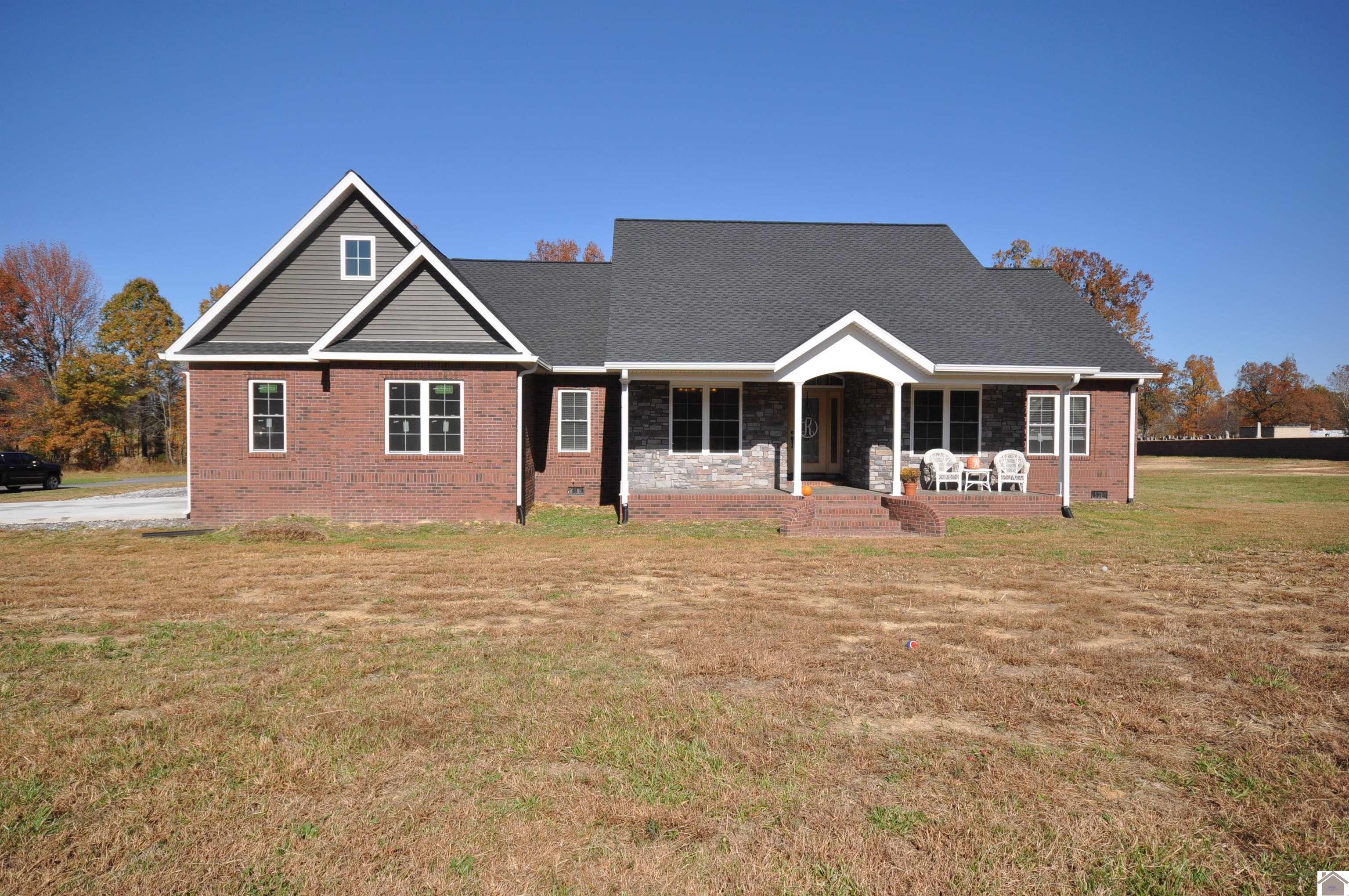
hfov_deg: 77.4
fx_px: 842
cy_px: 448
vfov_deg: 56.0
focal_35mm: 22
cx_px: 674
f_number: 10
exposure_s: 1/400
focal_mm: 15
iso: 200
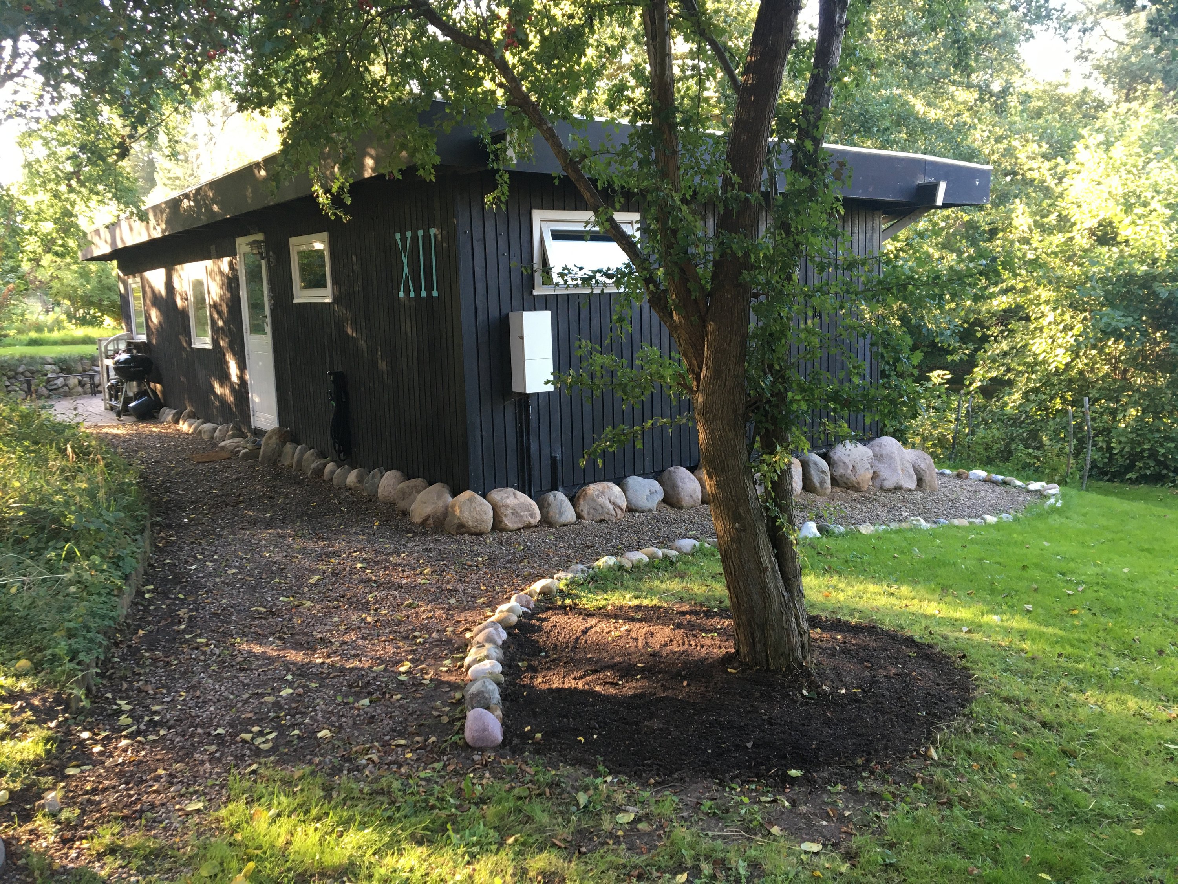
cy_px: 442
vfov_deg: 48.2
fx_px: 987
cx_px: 589
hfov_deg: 61.7
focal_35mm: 29
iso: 40
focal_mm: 4.15
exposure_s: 1/33
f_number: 2.2
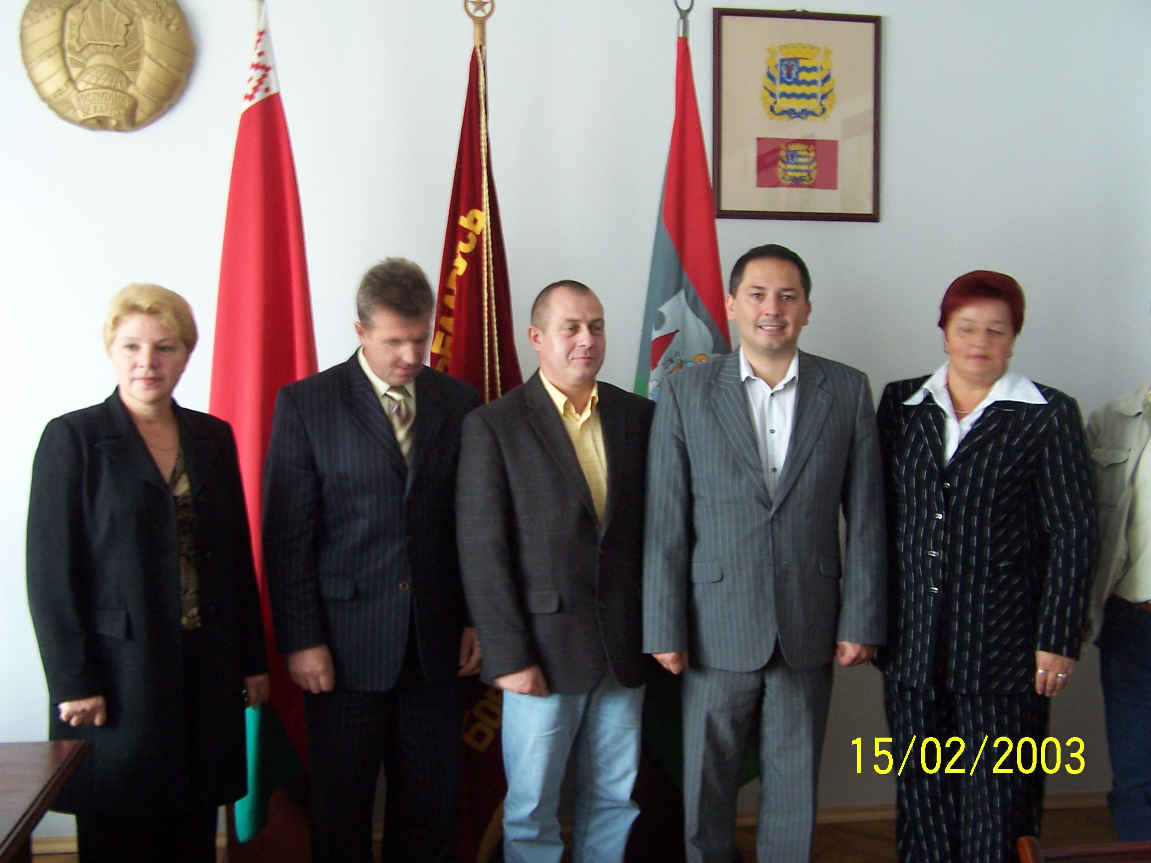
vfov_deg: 37.7
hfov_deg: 49.0
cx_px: 576
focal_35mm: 38
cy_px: 432
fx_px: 1264
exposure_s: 1/8
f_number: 2.8
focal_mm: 6.3
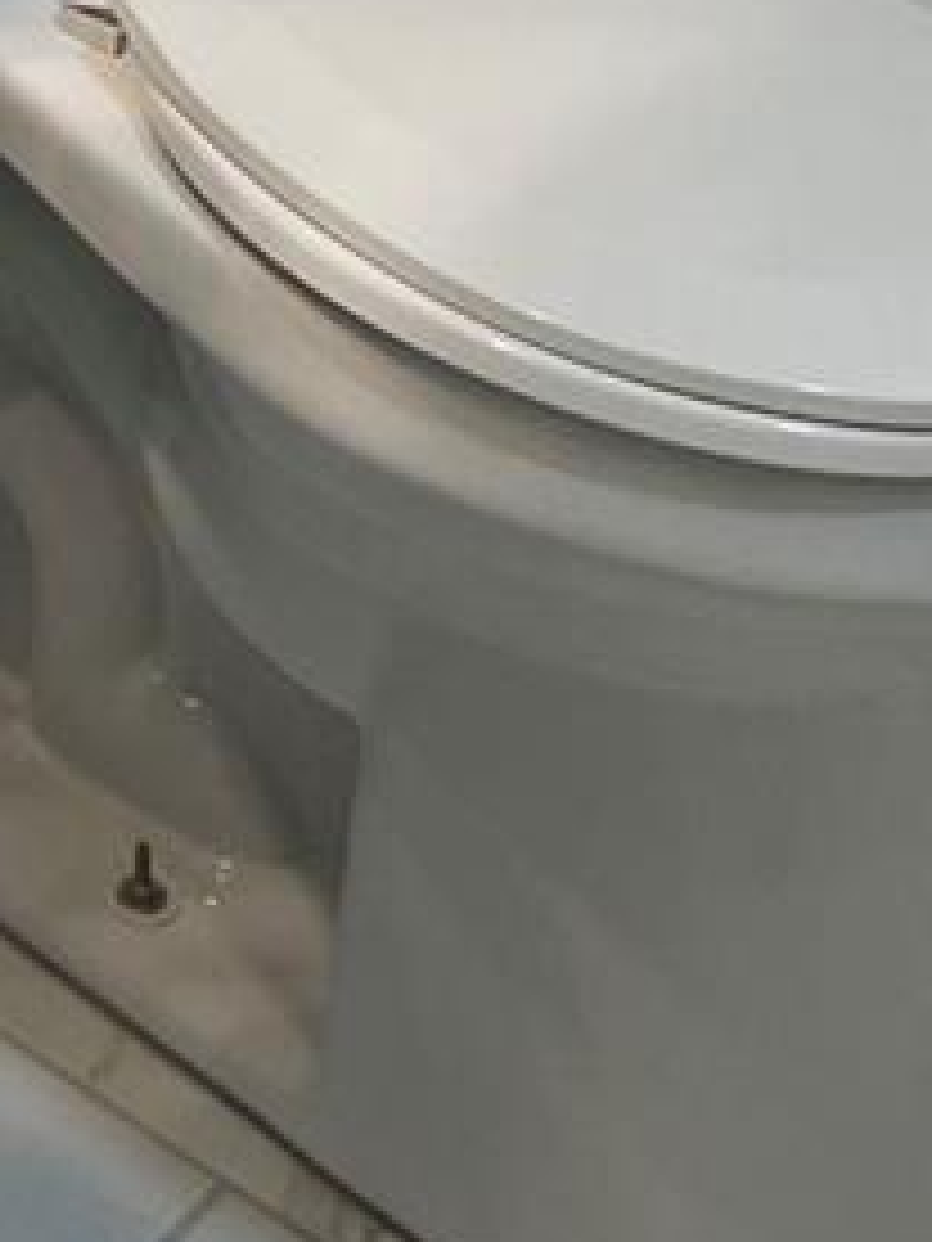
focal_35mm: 113
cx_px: -644
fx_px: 4057
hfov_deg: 12.2
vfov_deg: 14.3
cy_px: -1292
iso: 80
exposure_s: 1/120
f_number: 1.6
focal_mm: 4.2
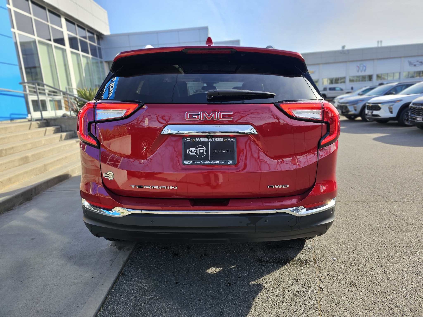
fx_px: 281
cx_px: 212
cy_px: 158
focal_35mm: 23
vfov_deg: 58.9
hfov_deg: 73.9
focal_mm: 6.3
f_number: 1.7
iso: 20
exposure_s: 1/425
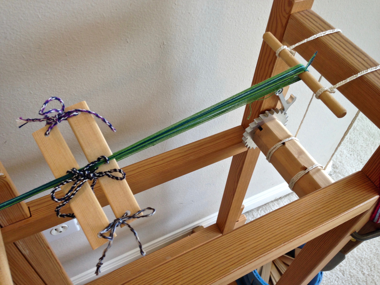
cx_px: 190
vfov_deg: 42.9
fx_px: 362
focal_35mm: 33
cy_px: 142
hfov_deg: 55.4
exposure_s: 1/24
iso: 50
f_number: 2.4
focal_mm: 4.12
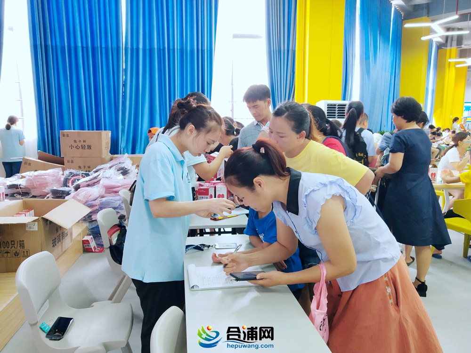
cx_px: 236
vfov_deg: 46.8
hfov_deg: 60.0
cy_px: 176
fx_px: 408
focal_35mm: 30
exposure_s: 1/50
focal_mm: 3.95
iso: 131
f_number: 1.8
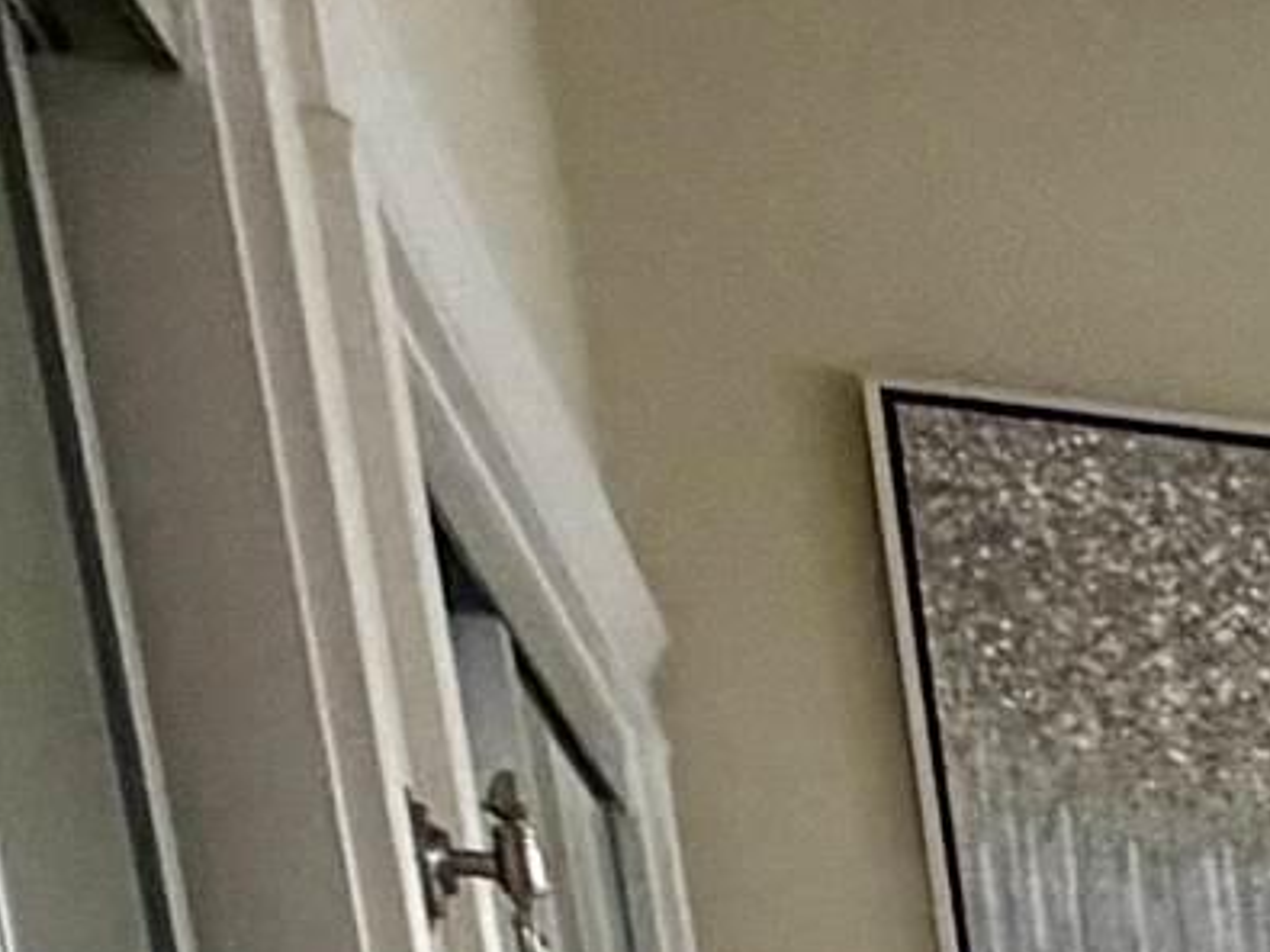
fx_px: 3998
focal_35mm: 109
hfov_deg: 11.6
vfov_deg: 11.1
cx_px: 3649
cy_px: 2386
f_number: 2.2
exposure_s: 1/120
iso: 250
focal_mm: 2.22
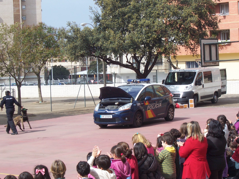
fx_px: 704
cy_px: 90
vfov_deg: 14.5
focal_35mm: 102
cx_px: 120
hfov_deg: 19.3
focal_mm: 16.8
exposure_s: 1/125
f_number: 9.5
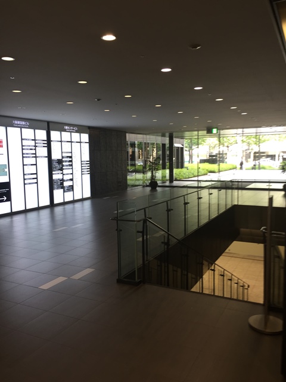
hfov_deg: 48.2
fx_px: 319
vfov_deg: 61.7
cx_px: 143
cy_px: 191
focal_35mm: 29
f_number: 2.2
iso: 32
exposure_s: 1/40
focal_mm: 4.15
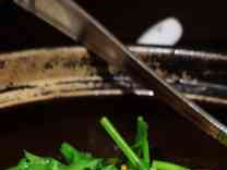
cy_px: 277
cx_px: 120
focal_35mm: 91
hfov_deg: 21.5
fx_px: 597
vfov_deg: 14.7
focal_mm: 5.58
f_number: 1.8
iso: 250
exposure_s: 1/50
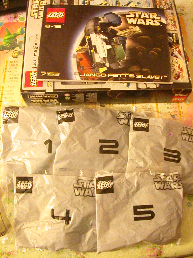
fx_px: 275
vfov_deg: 50.1
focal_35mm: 37
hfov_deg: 38.7
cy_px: 129
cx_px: 96
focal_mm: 5.6
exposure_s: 1/1.6
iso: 400
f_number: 2.7
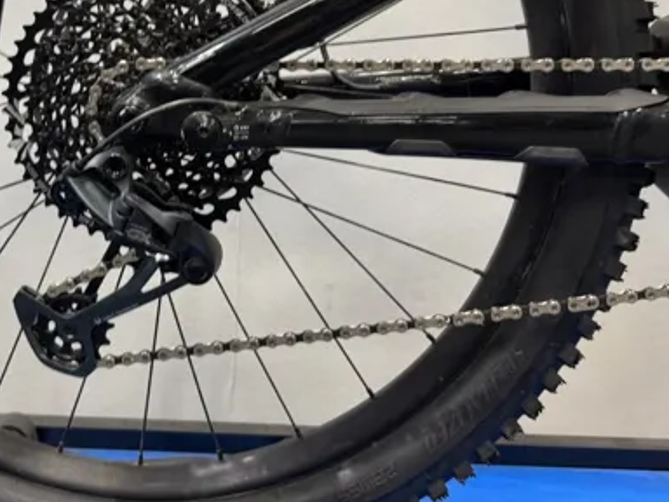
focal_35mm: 50
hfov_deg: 37.5
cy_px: 70
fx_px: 966
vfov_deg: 28.2
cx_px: 186
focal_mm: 6.76
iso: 160
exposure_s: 1/50
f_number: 1.78
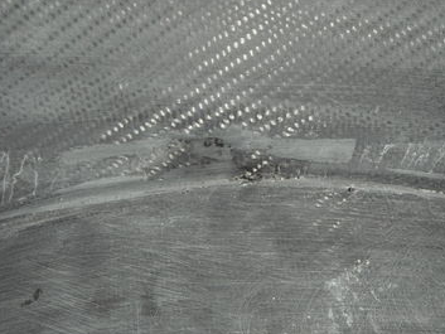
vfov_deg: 21.9
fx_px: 862
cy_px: 158
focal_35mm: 67
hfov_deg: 28.9
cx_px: 271
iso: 100
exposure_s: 1/60
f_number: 2.7
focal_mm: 6.2
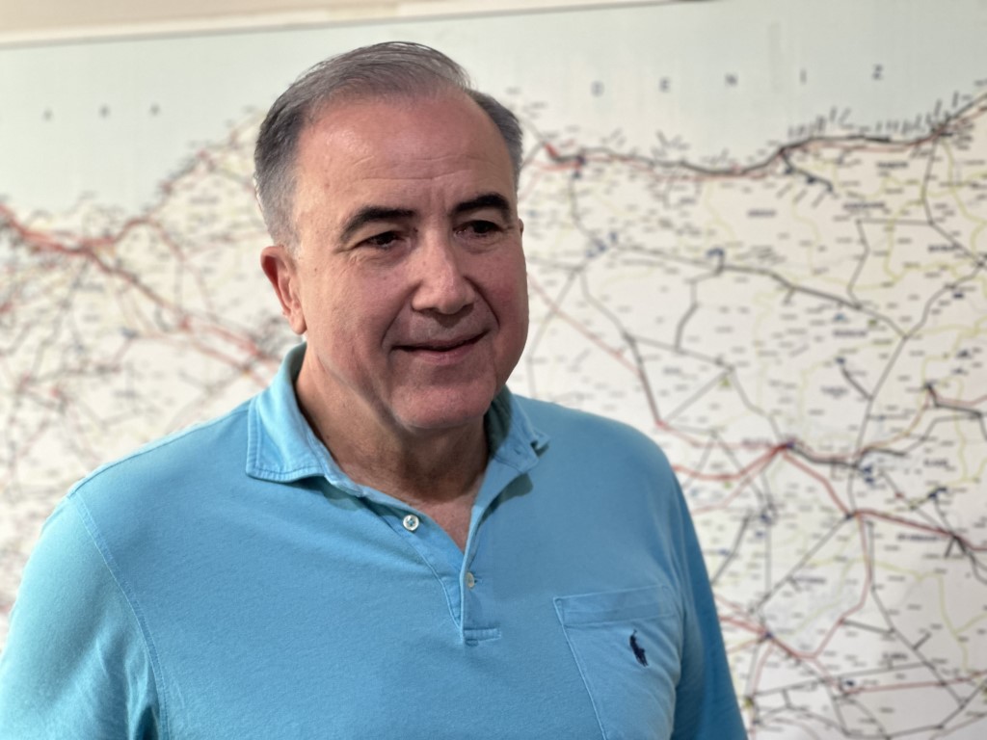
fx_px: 2195
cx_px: 494
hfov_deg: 25.3
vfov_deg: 19.1
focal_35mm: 77
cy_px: 370
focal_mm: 9
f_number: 2.8
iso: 200
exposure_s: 1/40
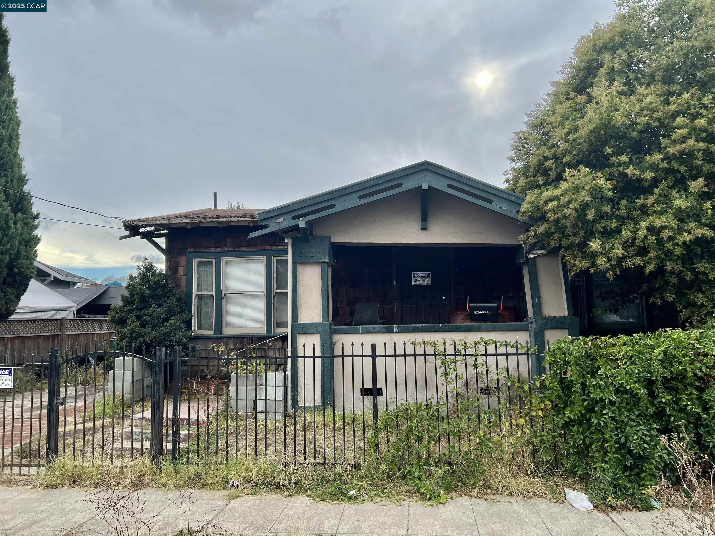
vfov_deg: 53.1
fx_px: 537
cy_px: 268
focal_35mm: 26
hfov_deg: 67.3
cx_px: 358
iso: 50
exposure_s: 1/2353
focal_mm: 5.7
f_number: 1.5
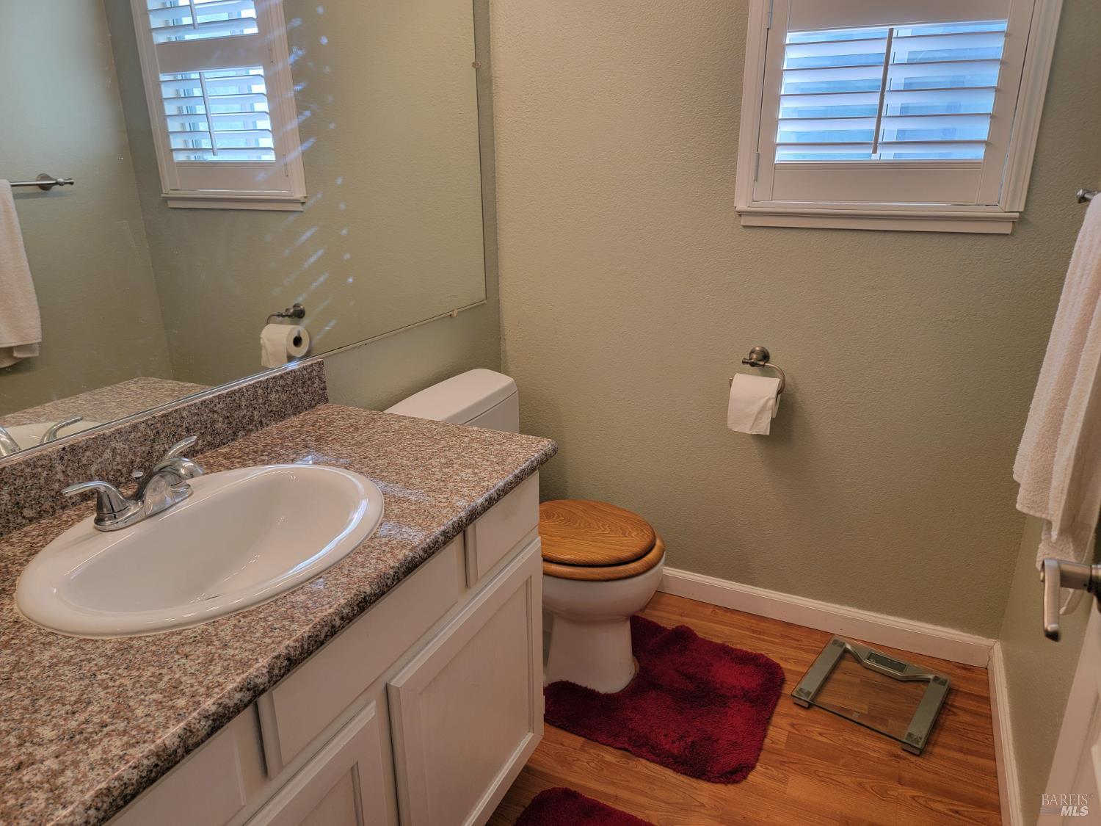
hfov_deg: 71.6
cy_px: 413
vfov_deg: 56.8
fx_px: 763
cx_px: 550
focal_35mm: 24
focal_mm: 6.7
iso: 40
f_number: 1.8
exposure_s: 1/120
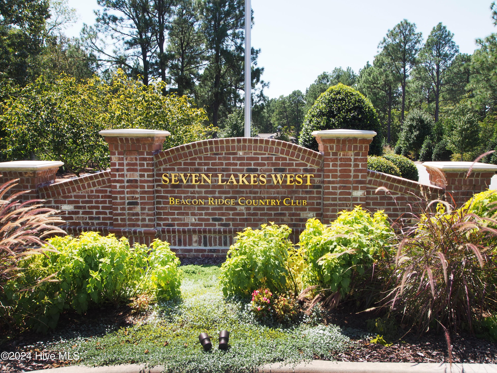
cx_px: 248
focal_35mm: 30
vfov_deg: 46.8
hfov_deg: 60.0
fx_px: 431
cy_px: 186
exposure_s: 1/160
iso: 200
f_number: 8
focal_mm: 15
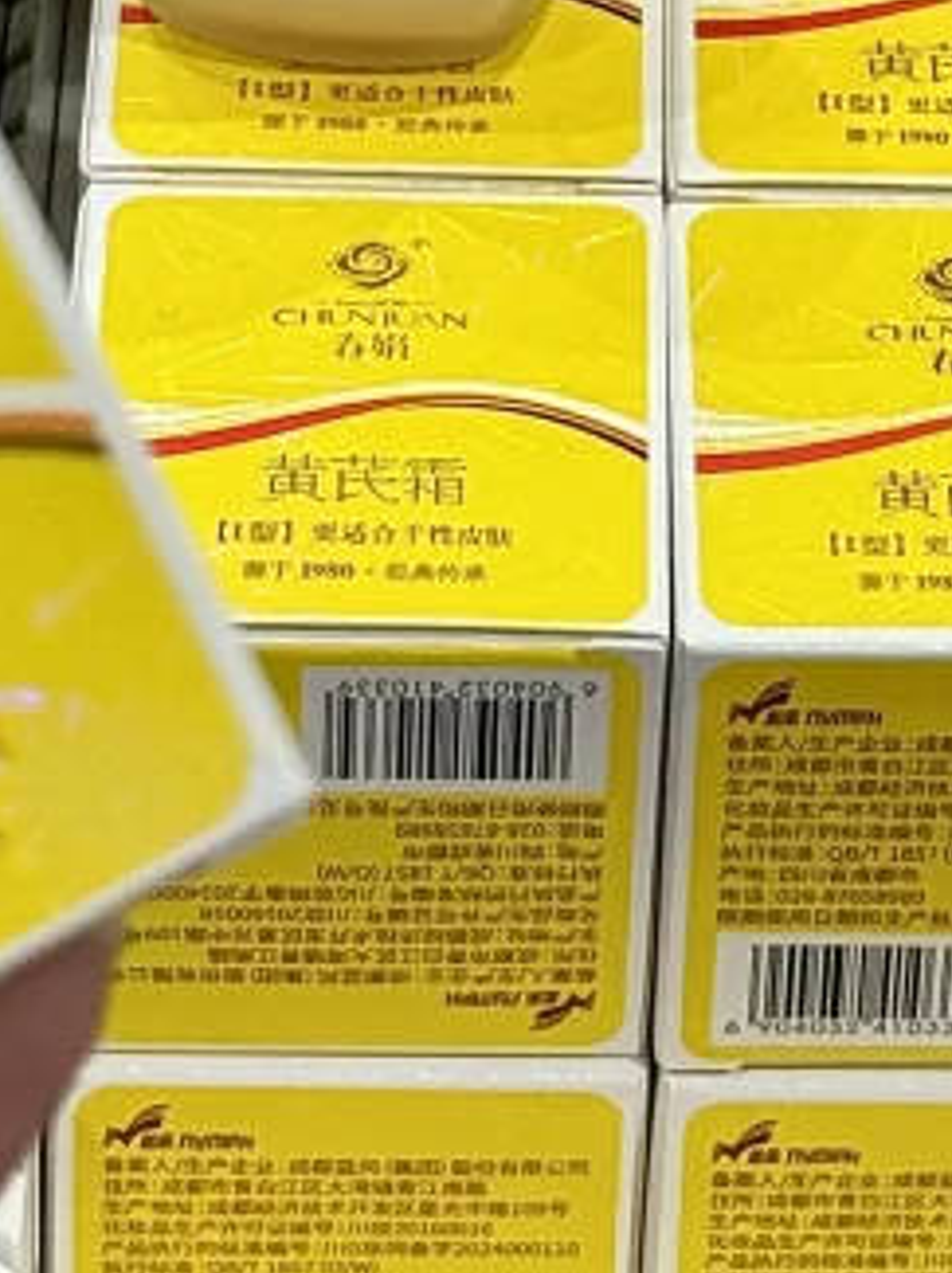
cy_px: -541
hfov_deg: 6.9
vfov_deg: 9.1
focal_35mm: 213
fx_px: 7826
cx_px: 983
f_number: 1.78
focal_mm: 6.86
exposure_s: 1/439
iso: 64
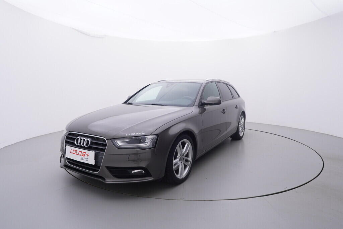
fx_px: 214
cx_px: 172
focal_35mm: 22
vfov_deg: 56.2
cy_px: 114
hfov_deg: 77.3
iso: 200
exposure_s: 1/80
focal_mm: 15
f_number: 5
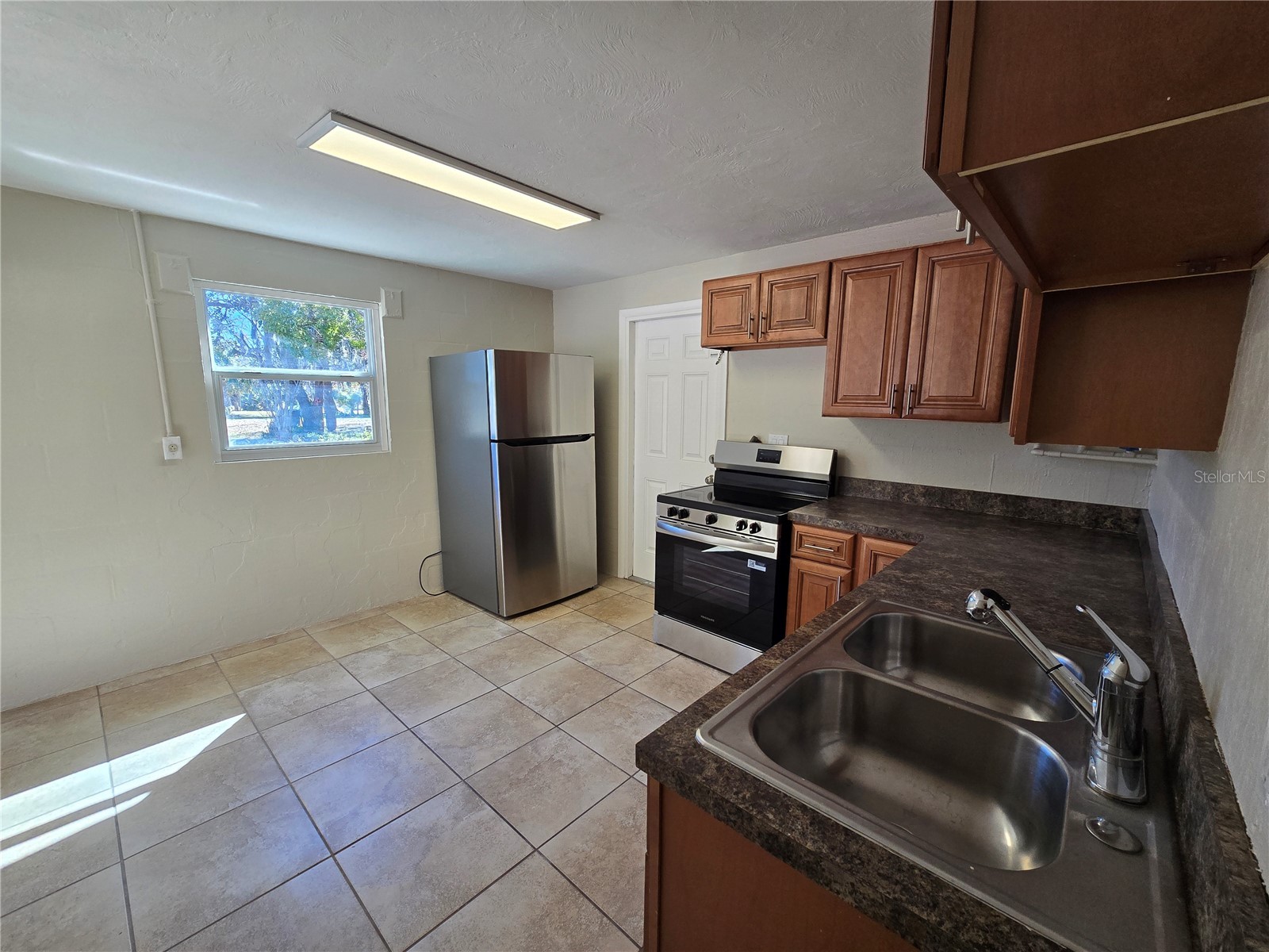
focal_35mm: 13
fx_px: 477
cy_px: 476
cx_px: 634
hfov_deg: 106.2
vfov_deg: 89.9
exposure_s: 1/120
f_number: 2.2
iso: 80
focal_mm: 2.2
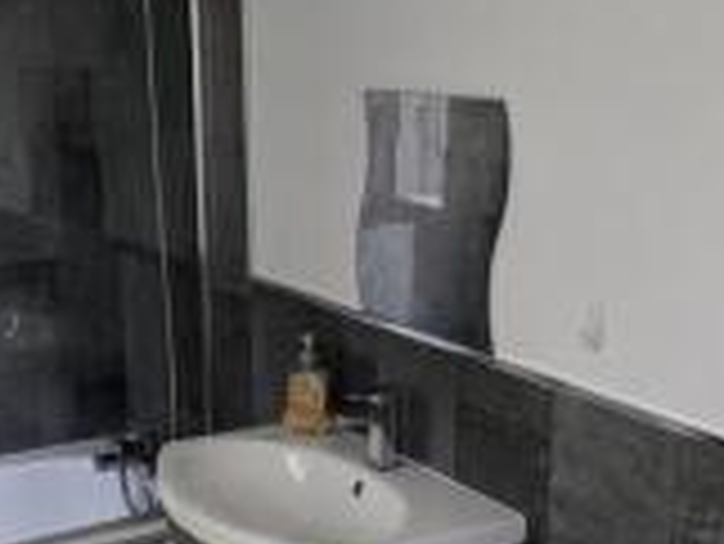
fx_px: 1214
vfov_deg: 24.9
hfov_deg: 33.2
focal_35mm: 58
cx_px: 322
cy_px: 420
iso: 120
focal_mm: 2.22
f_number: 2.2
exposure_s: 1/90.1
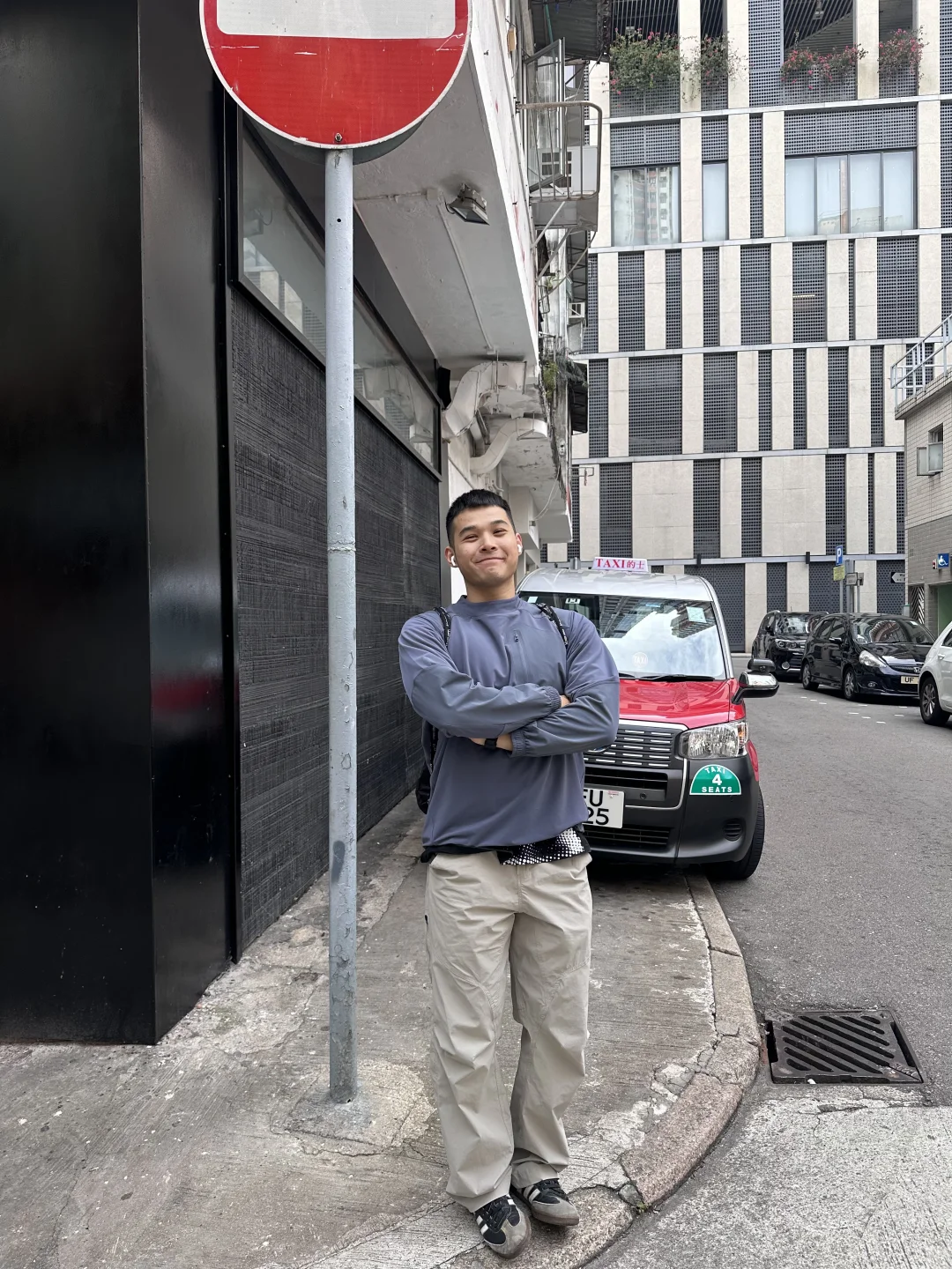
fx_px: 880
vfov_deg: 71.6
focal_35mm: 24
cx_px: 476
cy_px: 634
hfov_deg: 56.8
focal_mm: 6.86
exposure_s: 1/458
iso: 80
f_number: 1.78
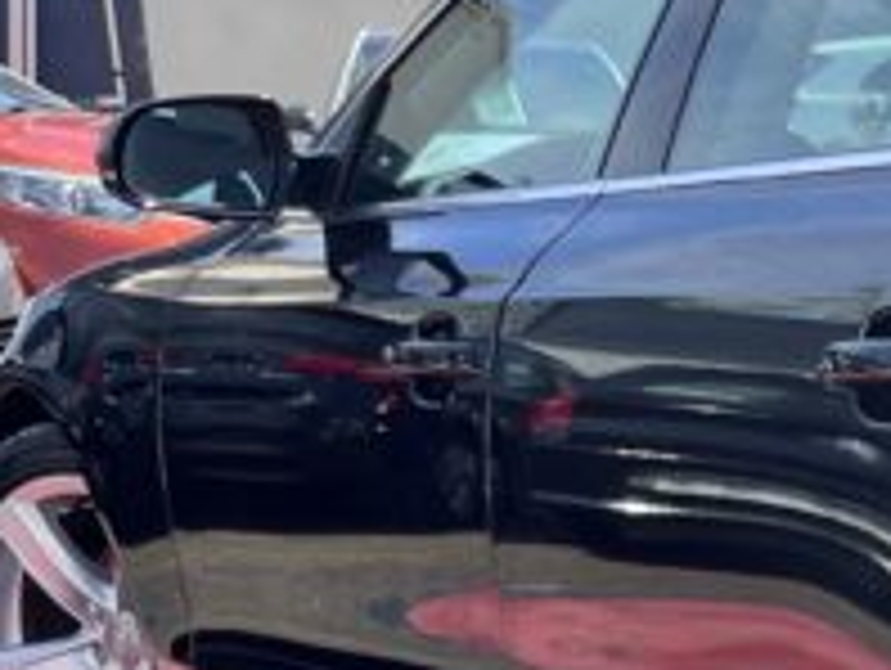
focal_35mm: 105
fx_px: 2706
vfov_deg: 13.7
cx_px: 1652
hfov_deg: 15.7
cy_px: 796
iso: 50
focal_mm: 5.1
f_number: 1.6
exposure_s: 1/649
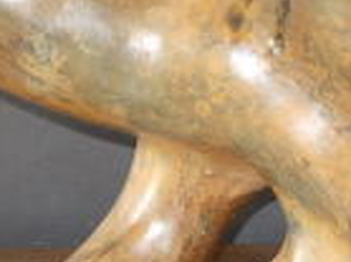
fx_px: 912
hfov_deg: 21.8
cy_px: 3
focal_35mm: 90
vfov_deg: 16.1
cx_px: 192
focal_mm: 4.6
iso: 200
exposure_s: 1/25
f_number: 3.2
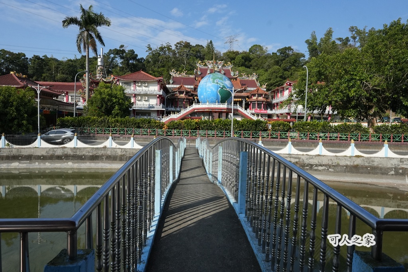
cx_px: 204
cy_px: 136
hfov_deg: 81.2
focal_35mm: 21
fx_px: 238
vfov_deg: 59.5
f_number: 10
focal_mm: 14
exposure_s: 1/3200
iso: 2000
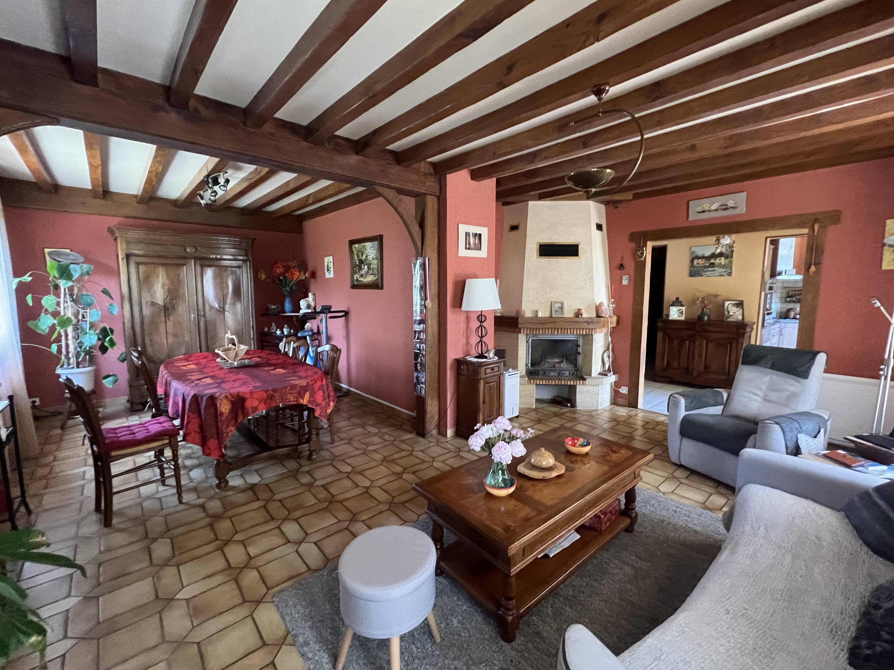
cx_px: 463
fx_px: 362
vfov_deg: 85.7
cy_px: 329
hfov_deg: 102.0
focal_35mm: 14
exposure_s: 1/60
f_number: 1.8
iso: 640
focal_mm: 1.57
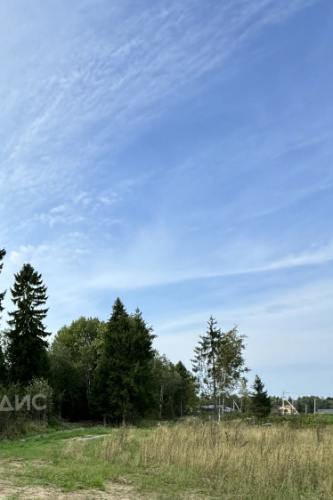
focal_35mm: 28
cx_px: -19
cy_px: 403
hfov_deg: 39.4
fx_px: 389
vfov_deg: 60.1
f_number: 2.2
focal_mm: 2.22
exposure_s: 1/889
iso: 50
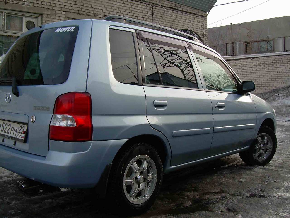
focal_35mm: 38
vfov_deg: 37.7
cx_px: 145
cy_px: 109
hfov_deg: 49.0
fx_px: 318
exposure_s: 1/177
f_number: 4.6
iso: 50
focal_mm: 6.3
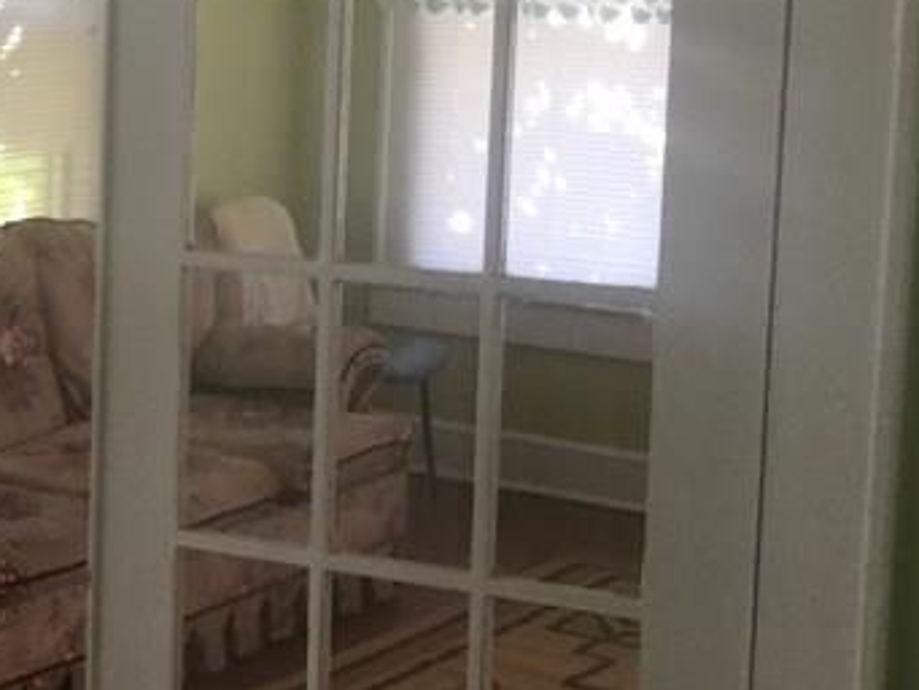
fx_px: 2470
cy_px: 197
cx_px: -232
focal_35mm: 93
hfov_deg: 19.6
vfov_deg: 15.8
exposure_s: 1/30
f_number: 2.4
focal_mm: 3.3
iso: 25
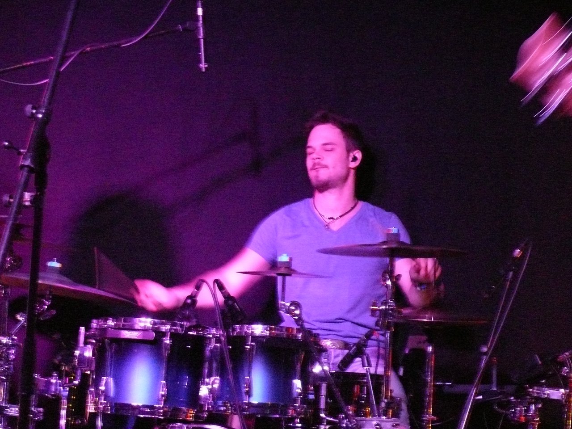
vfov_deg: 18.7
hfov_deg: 24.7
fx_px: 1305
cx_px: 286
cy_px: 214
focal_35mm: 79
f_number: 3.2
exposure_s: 1/13
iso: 800
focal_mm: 12.8
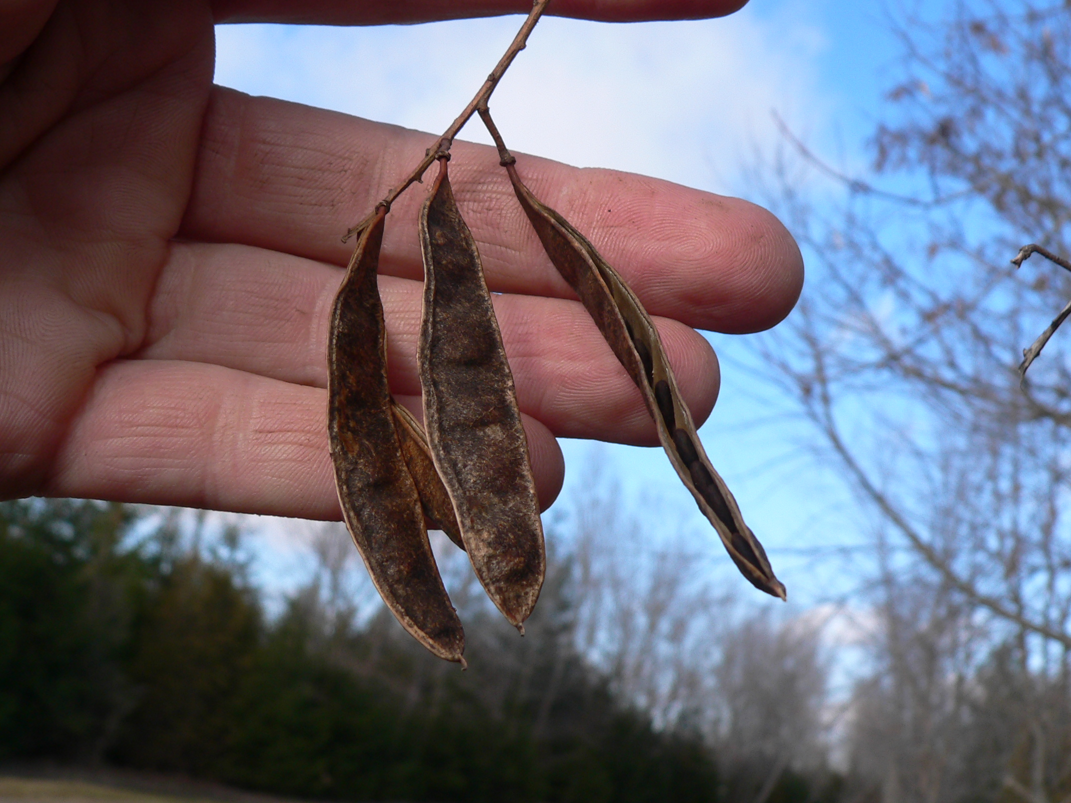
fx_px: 1330
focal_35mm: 43
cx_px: 567
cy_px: 404
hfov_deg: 43.8
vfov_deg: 33.6
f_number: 4
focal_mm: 6
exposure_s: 1/250
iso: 80
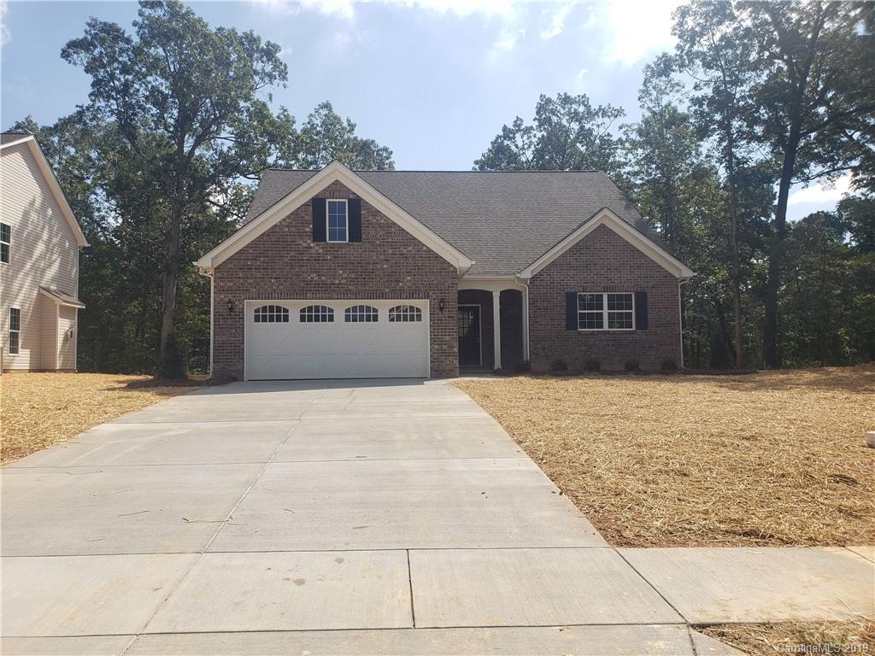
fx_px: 657
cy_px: 328
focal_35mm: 26
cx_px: 438
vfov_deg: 53.1
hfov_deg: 67.3
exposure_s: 1/1445
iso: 50
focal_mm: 4.3
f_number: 2.4
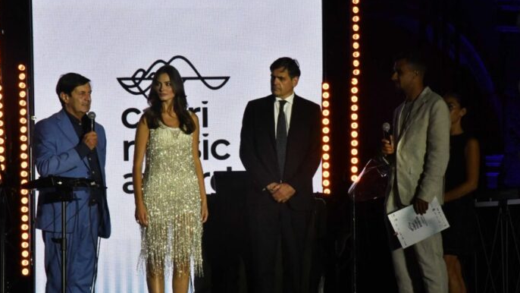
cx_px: 261
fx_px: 2275
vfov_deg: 7.4
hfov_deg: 13.0
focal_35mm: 165
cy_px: 175
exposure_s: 1/160
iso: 8000
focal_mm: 120
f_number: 22
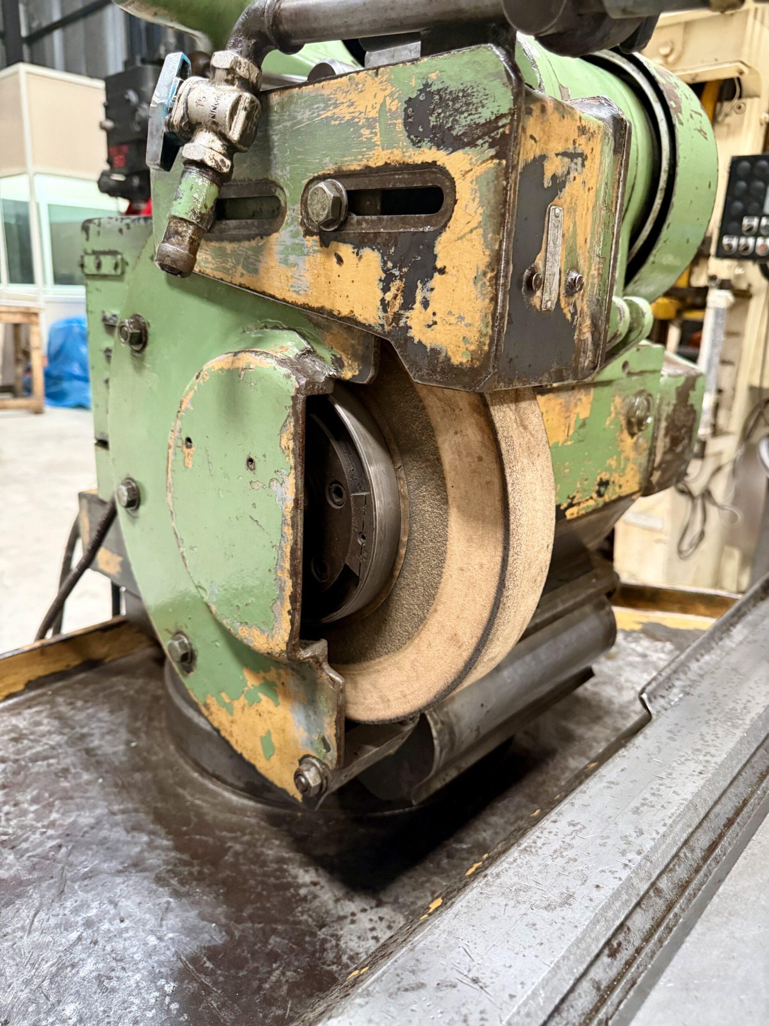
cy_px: 513
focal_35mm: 24
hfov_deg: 56.8
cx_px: 384
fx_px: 711
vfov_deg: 71.6
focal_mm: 6.76
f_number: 1.78
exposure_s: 1/50
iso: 640
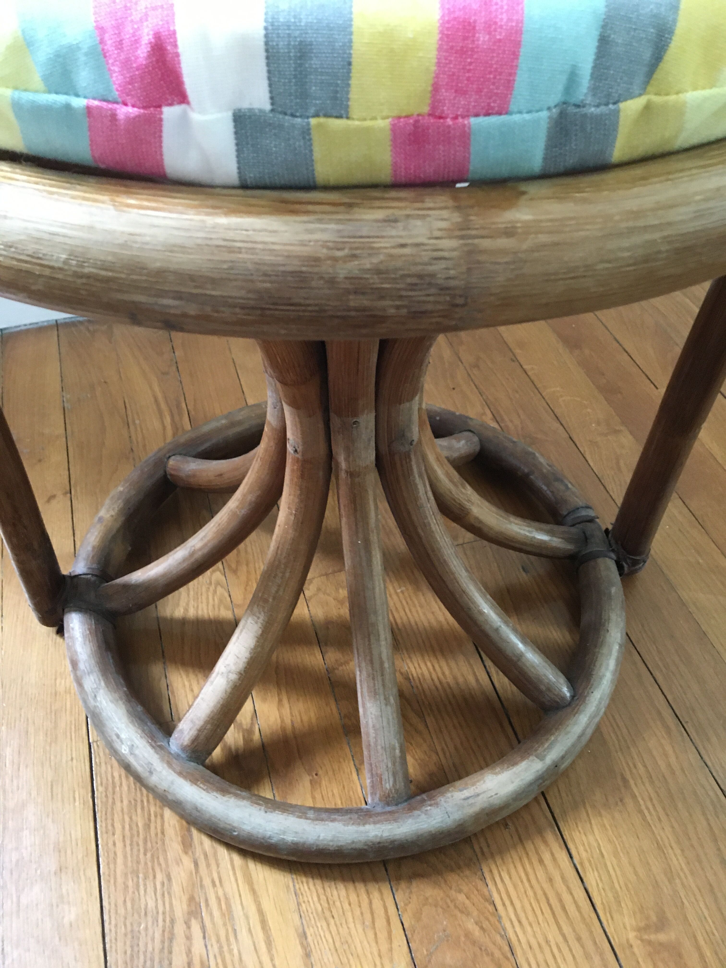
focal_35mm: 29
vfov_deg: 61.7
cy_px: 484
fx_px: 811
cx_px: 363
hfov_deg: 48.2
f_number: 2.2
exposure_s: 1/17
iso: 200
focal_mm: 4.15
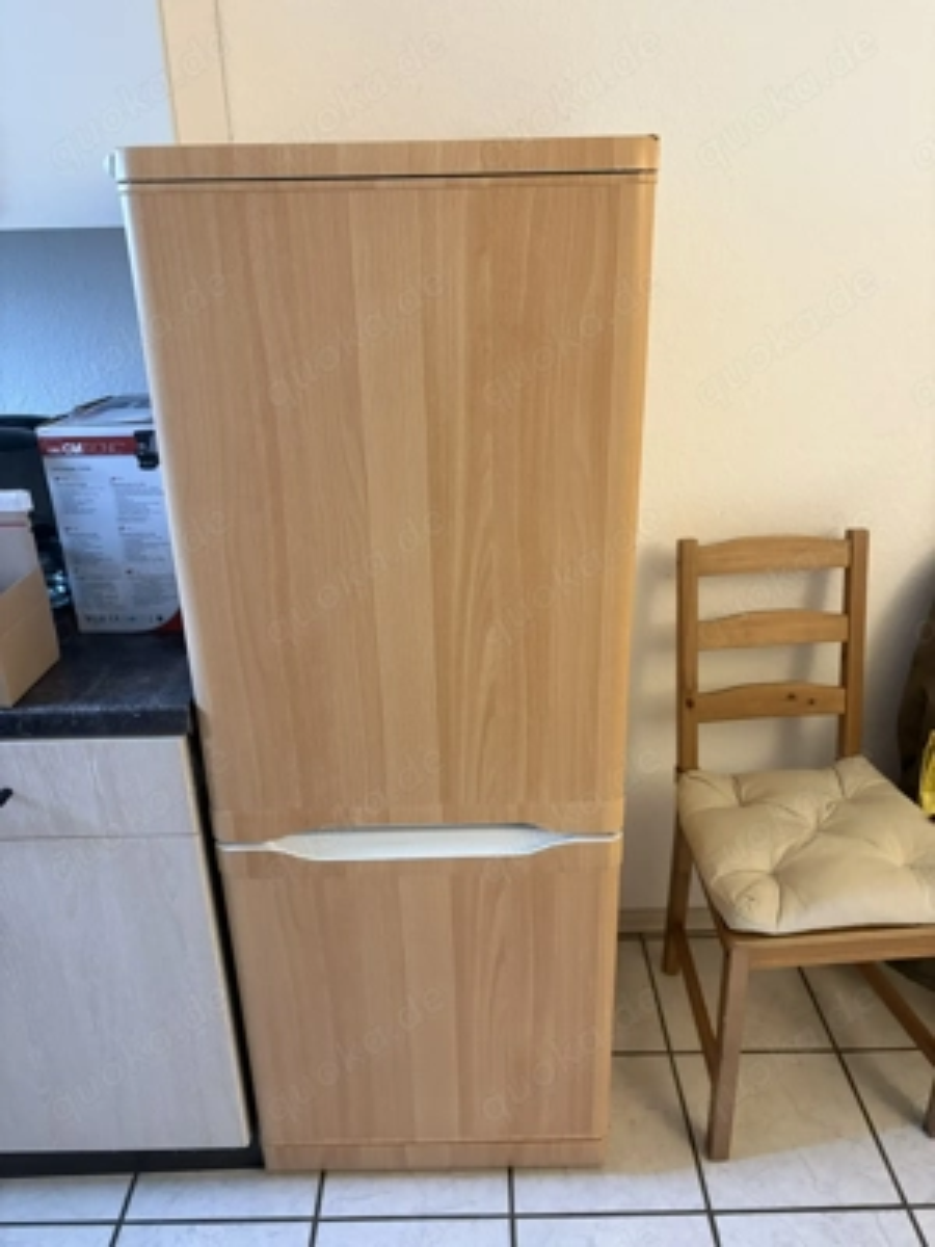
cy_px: 624
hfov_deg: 53.1
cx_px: 468
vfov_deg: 67.3
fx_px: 936
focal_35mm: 26
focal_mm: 5.96
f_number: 1.6
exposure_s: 1/50
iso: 320
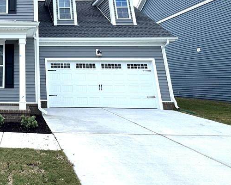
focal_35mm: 28
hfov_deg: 52.4
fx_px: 191
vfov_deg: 48.3
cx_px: 12
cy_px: 34
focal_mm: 2.22
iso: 50
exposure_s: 1/1256
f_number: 2.2
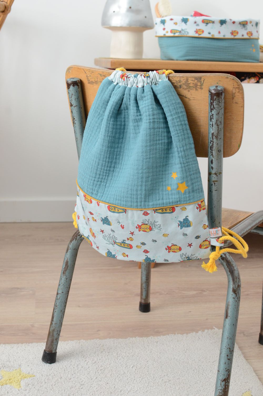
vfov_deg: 37.9
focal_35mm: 52
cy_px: 198
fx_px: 578
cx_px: 132
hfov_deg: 25.6
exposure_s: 1/100
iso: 800
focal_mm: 35
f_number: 7.1
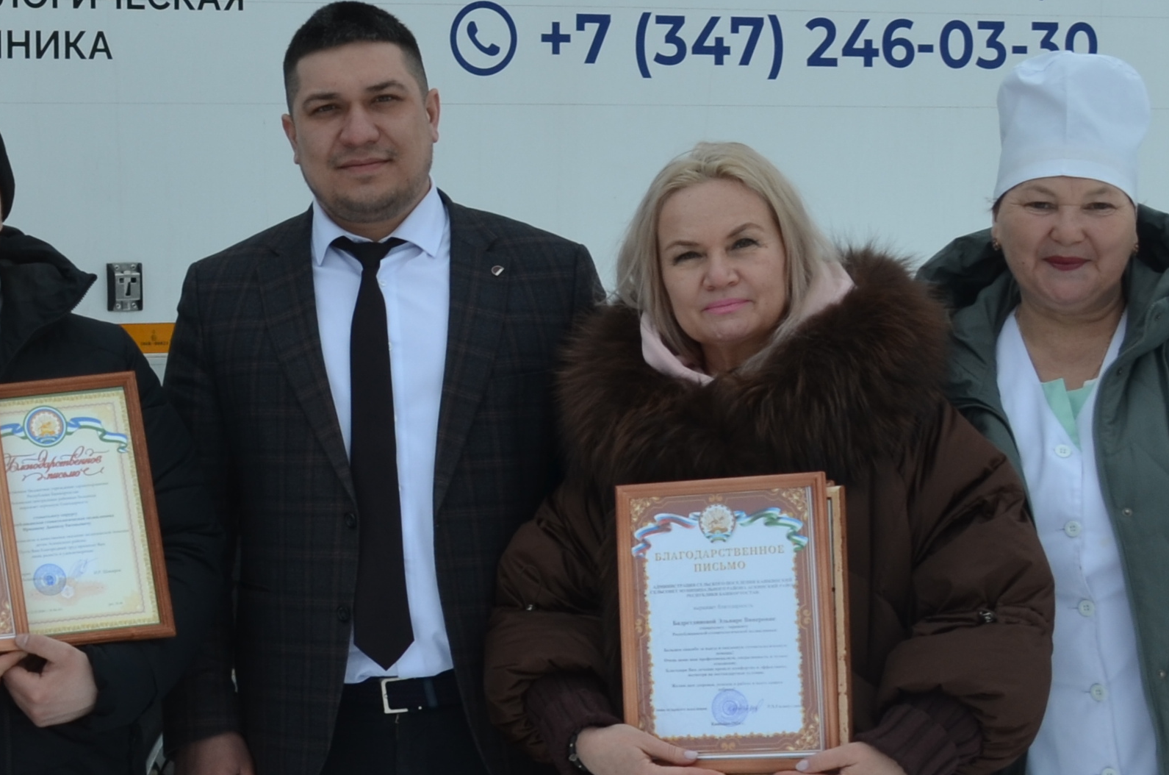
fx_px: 3161
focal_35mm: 98
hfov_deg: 19.8
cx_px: -204
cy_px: 222
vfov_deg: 13.9
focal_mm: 21
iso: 140
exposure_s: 1/250
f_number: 8
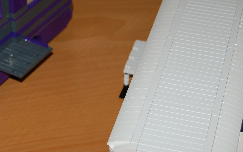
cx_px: 102
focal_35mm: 106
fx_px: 702
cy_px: 68
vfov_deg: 12.3
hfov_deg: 19.6
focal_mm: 40
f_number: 5
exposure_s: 1/60
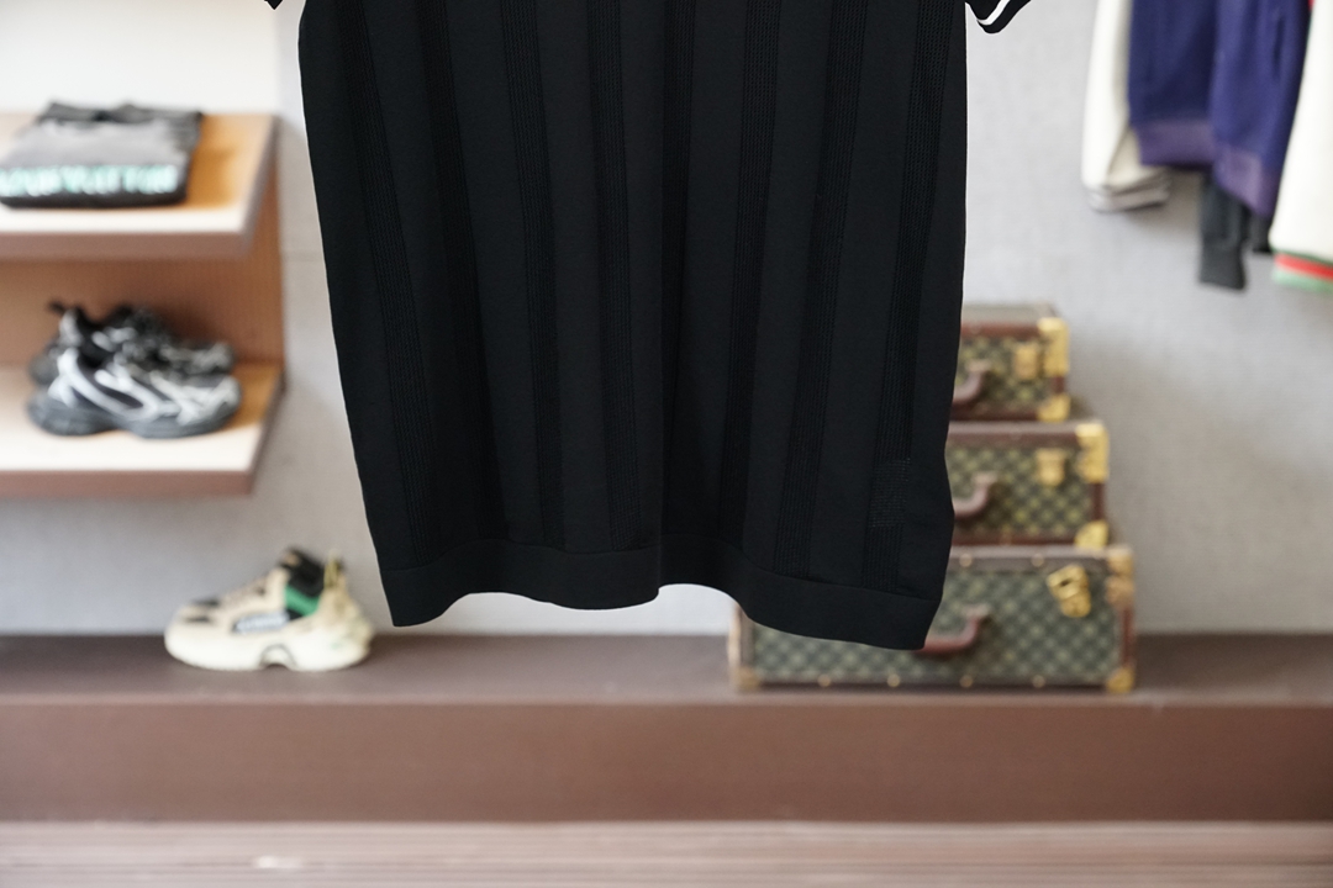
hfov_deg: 25.5
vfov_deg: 17.2
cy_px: 444
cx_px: 666
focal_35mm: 80
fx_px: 2943
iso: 1600
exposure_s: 1/100
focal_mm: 53
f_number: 4
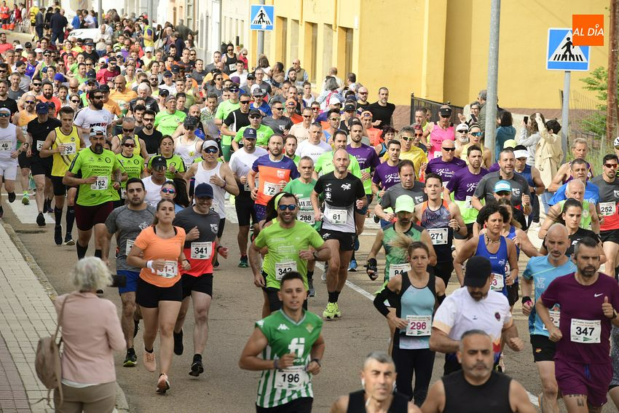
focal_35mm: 200
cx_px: 310
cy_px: 206
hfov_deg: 10.3
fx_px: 3439
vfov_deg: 6.9
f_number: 7.1
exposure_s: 1/320
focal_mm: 200
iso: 250
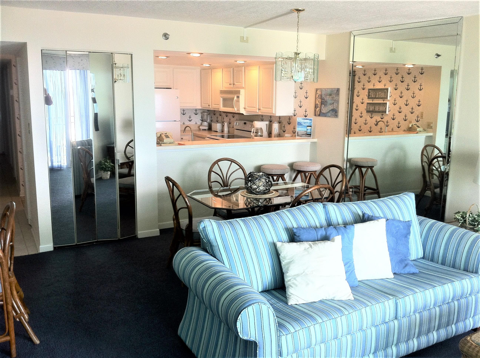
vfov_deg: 40.6
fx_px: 485
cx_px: 240
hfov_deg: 52.7
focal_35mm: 35
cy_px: 179
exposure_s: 1/50
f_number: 2.8
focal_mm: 3.85
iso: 100
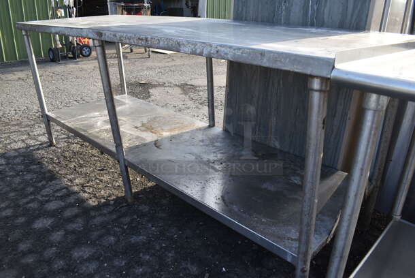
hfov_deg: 67.3
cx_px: 208
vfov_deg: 48.0
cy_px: 139
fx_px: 312
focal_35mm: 27
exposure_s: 1/200
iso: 200
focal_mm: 18
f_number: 6.3
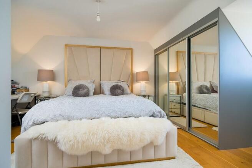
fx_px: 126
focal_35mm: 18
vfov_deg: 67.4
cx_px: 126
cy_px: 84
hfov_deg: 90.0
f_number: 7.1
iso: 160
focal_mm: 12
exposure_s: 1/13
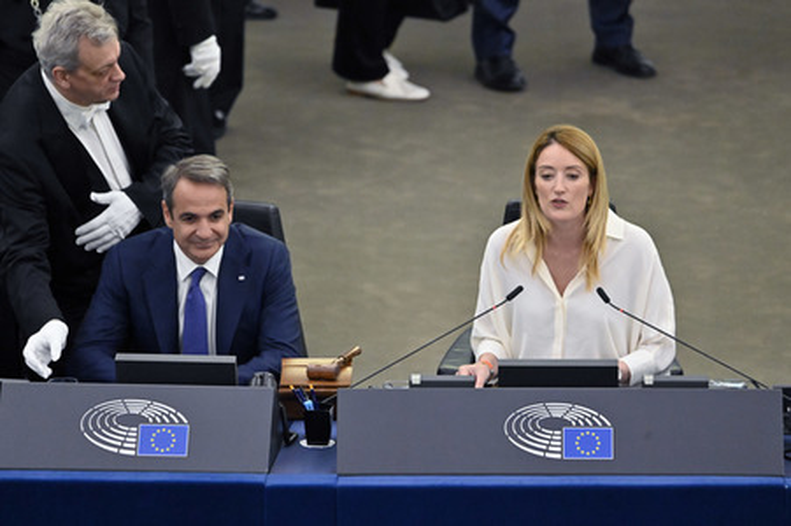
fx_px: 13173
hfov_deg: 3.4
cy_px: 263
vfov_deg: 2.3
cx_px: 396
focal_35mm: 600
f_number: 6.3
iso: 10000
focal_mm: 600
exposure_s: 1/640
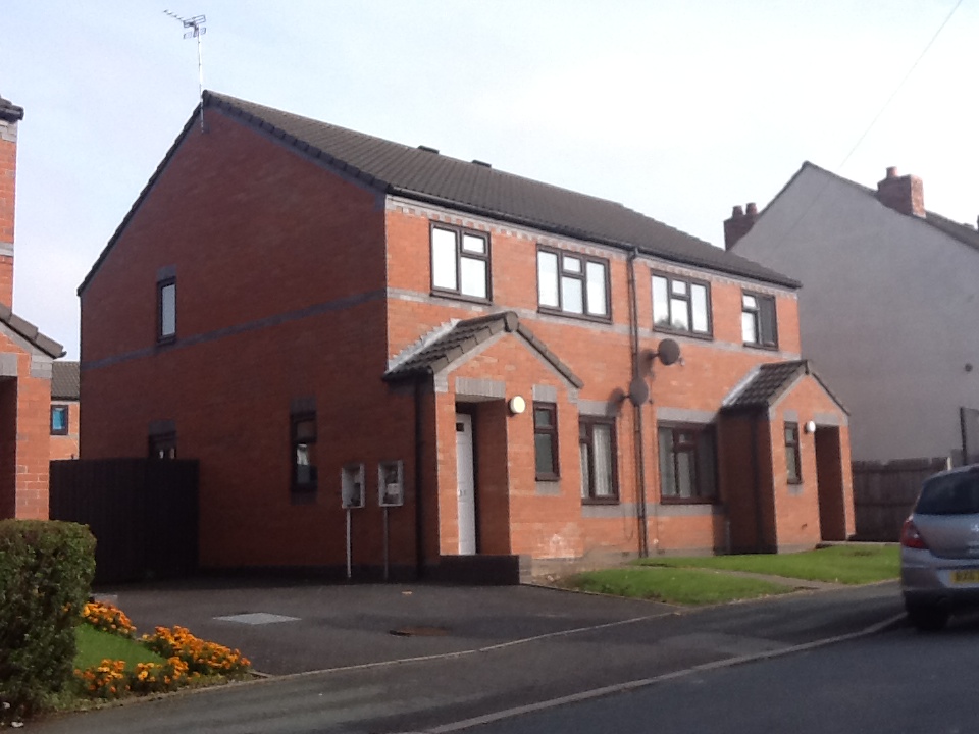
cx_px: 490
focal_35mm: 44
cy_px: 367
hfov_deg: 42.9
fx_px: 1244
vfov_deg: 32.9
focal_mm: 2.03
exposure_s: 1/723
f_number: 2.4
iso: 40
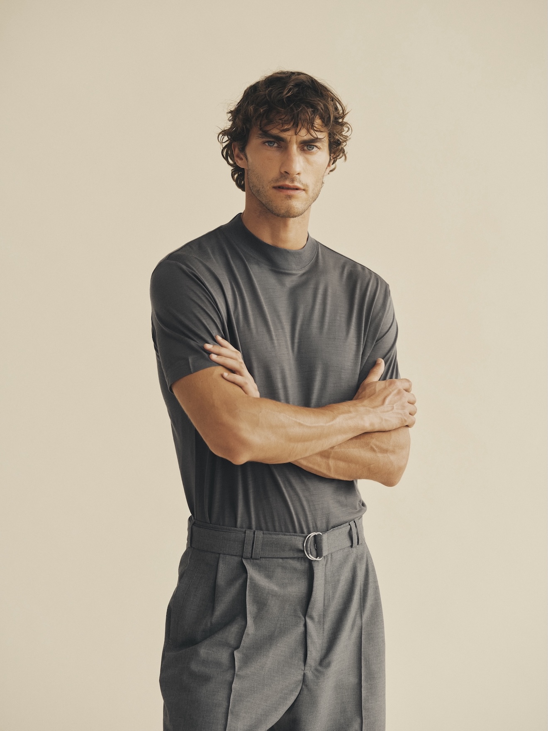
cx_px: 274
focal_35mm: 87
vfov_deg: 22.5
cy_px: 366
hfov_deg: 17.0
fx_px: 1836
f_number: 4
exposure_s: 1/250
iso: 800
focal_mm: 110
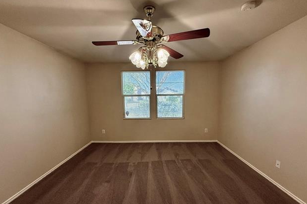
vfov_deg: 77.1
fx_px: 128
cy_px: 112
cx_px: 155
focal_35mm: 15
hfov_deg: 100.4
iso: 400
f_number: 2.2
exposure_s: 1/120
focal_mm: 2.22
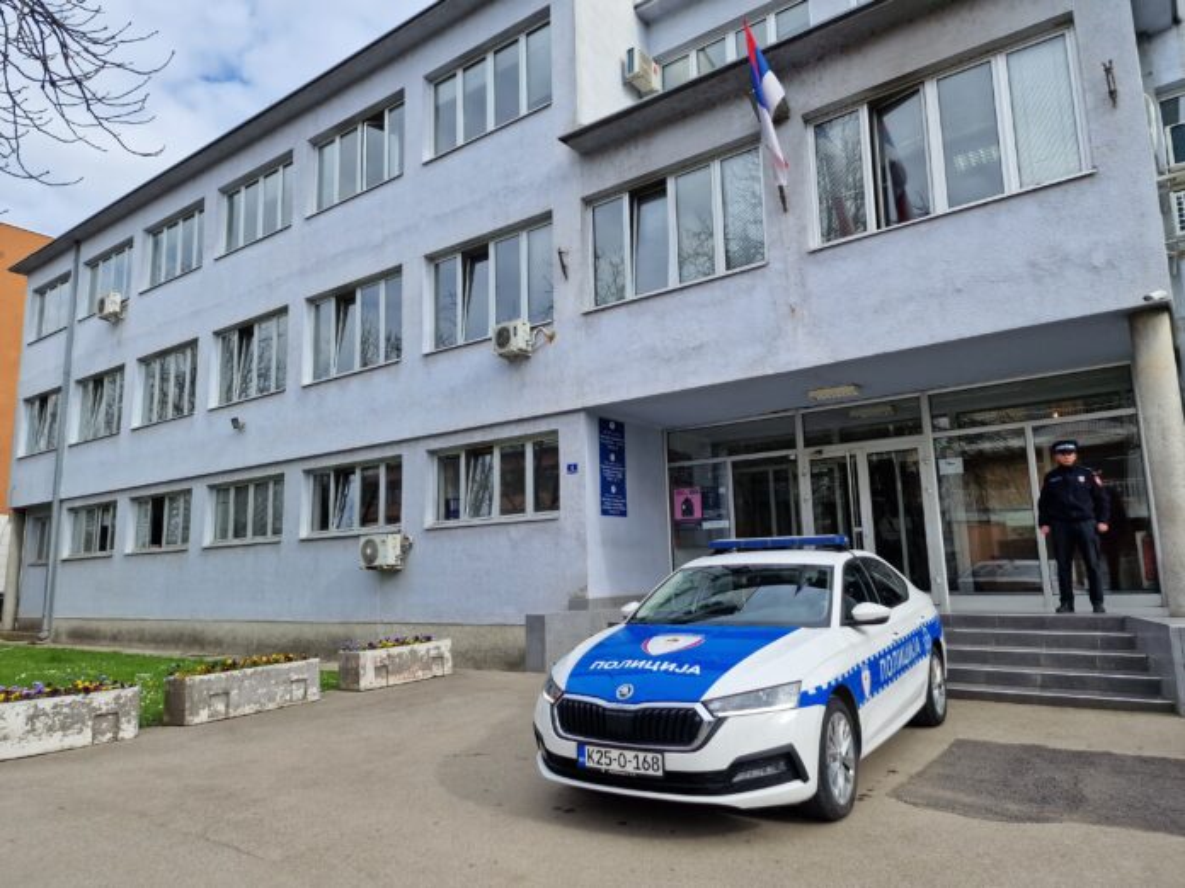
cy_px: 444
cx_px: 592
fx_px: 787
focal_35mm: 23
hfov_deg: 73.9
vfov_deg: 58.9
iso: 50
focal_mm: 6.4
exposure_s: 1/662
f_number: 1.8
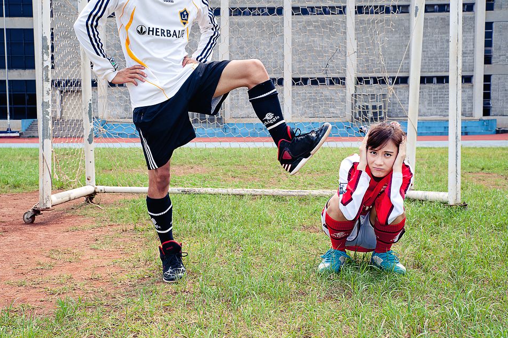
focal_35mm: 48
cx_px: 250
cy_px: 168
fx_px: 677
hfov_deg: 41.1
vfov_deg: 28.0
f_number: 11
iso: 125
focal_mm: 46
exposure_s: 1/80
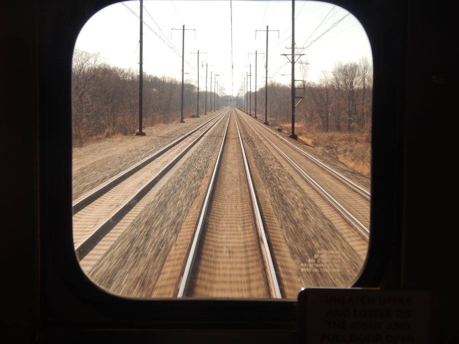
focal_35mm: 61
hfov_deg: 31.7
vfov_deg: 24.0
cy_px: 172
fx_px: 809
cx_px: 230
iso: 125
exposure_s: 1/60
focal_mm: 10.9
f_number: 4
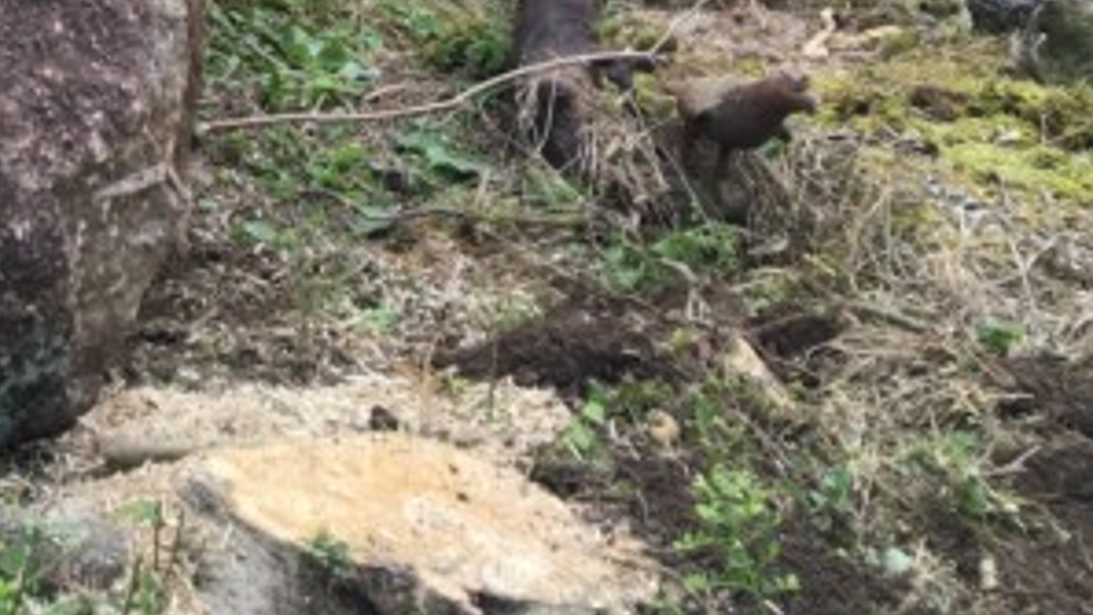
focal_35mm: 85
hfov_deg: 22.7
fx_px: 2463
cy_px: -346
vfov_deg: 13.3
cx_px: -269
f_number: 2.2
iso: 25
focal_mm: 4.15
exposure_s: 1/285
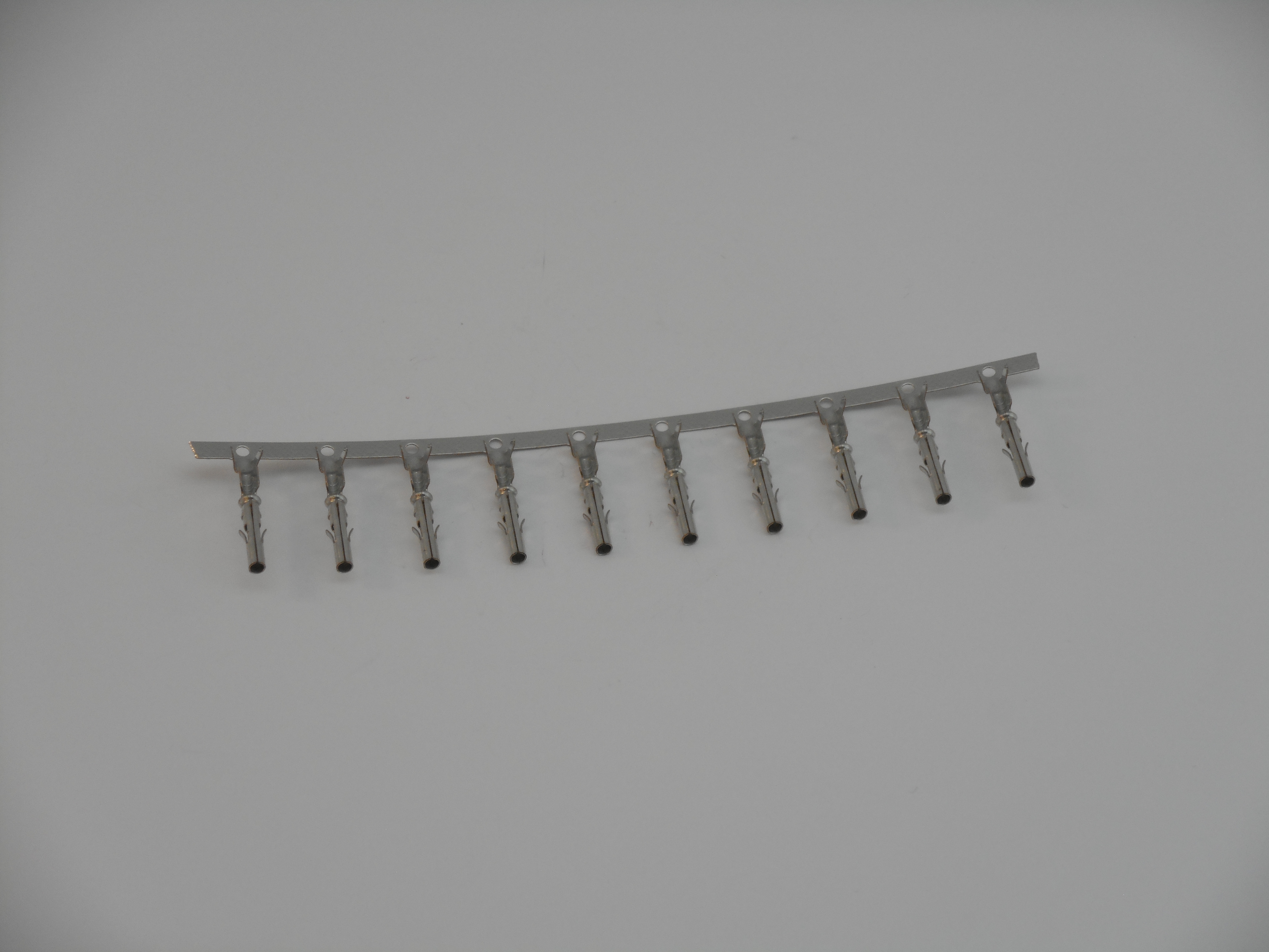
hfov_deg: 19.3
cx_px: 634
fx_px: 3739
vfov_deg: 14.5
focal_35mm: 102
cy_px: 476
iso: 140
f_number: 5.8
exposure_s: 1/60
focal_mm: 18.2
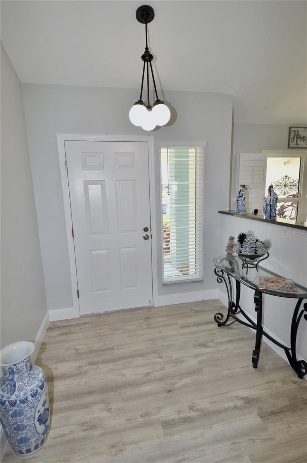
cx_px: 154
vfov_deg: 53.2
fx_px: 463
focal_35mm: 36
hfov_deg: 36.7
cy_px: 232
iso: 200
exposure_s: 1/125
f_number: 5.6
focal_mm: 24
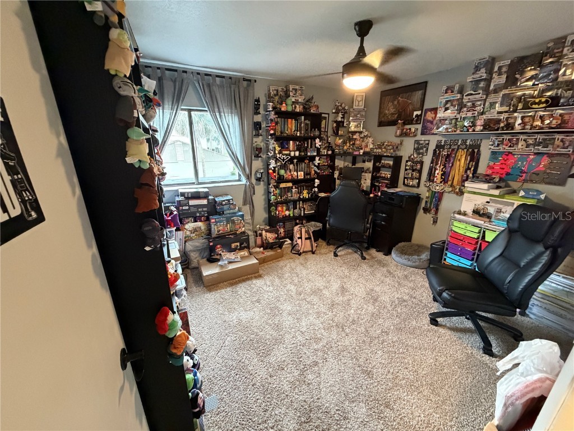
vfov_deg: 85.7
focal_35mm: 14
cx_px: 287
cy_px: 216
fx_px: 232
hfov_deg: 102.1
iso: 800
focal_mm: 2.22
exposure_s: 1/60
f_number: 2.2
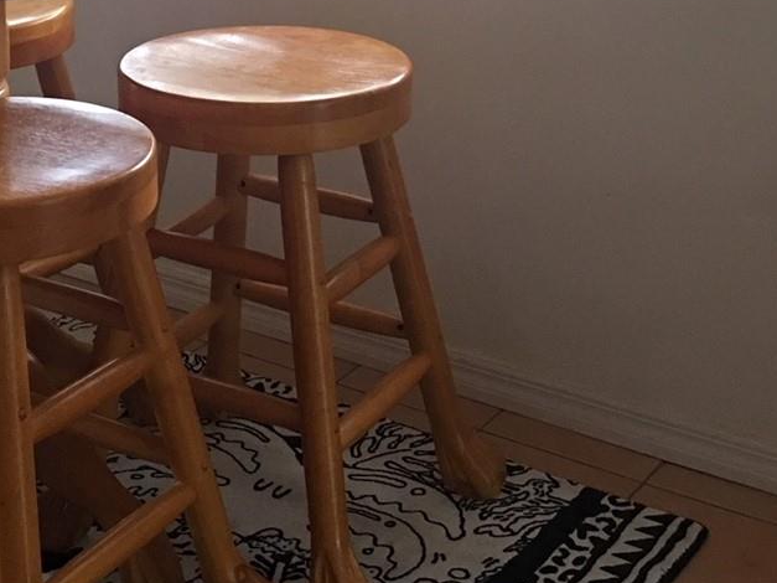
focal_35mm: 74
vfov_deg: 19.0
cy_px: -68
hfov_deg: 25.8
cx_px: 136
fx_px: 1661
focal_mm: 4.15
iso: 100
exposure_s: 1/15
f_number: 2.2
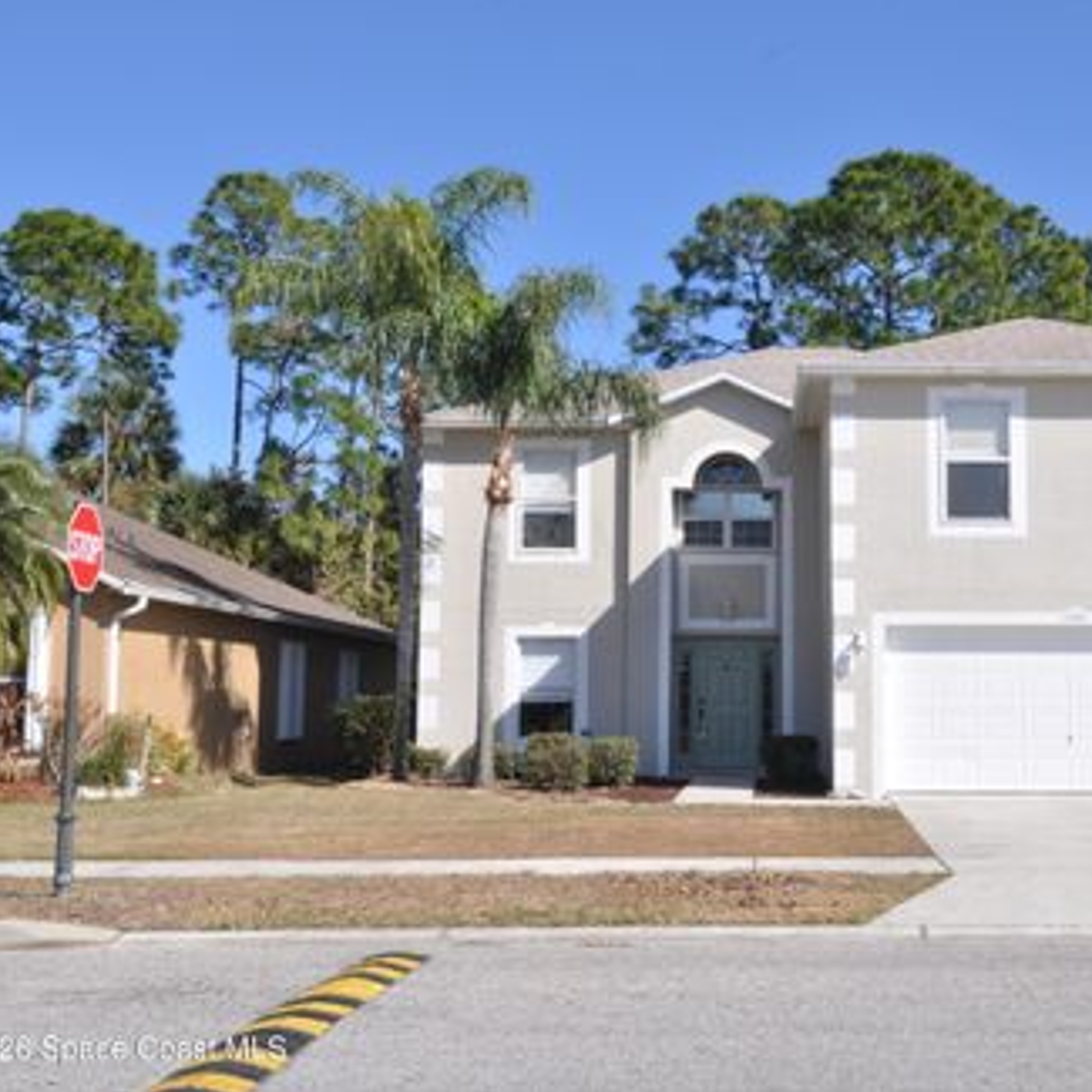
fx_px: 1677
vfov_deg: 36.1
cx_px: 776
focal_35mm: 47
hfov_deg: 35.5
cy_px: 541
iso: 400
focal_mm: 24
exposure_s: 1/250
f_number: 16
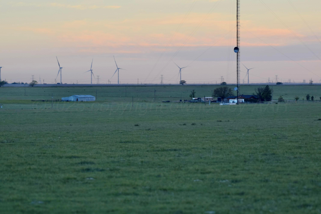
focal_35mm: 315
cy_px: 107
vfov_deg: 4.4
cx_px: 160
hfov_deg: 6.5
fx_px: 2809
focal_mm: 210
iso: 250
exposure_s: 1/125
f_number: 5.6
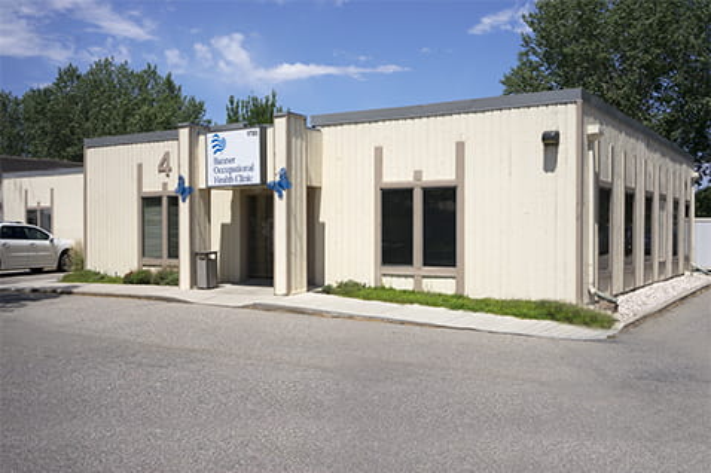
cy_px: 236
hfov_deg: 54.5
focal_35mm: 35
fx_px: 691
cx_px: 356
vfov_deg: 37.8
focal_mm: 35
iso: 160
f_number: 8
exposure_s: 1/800
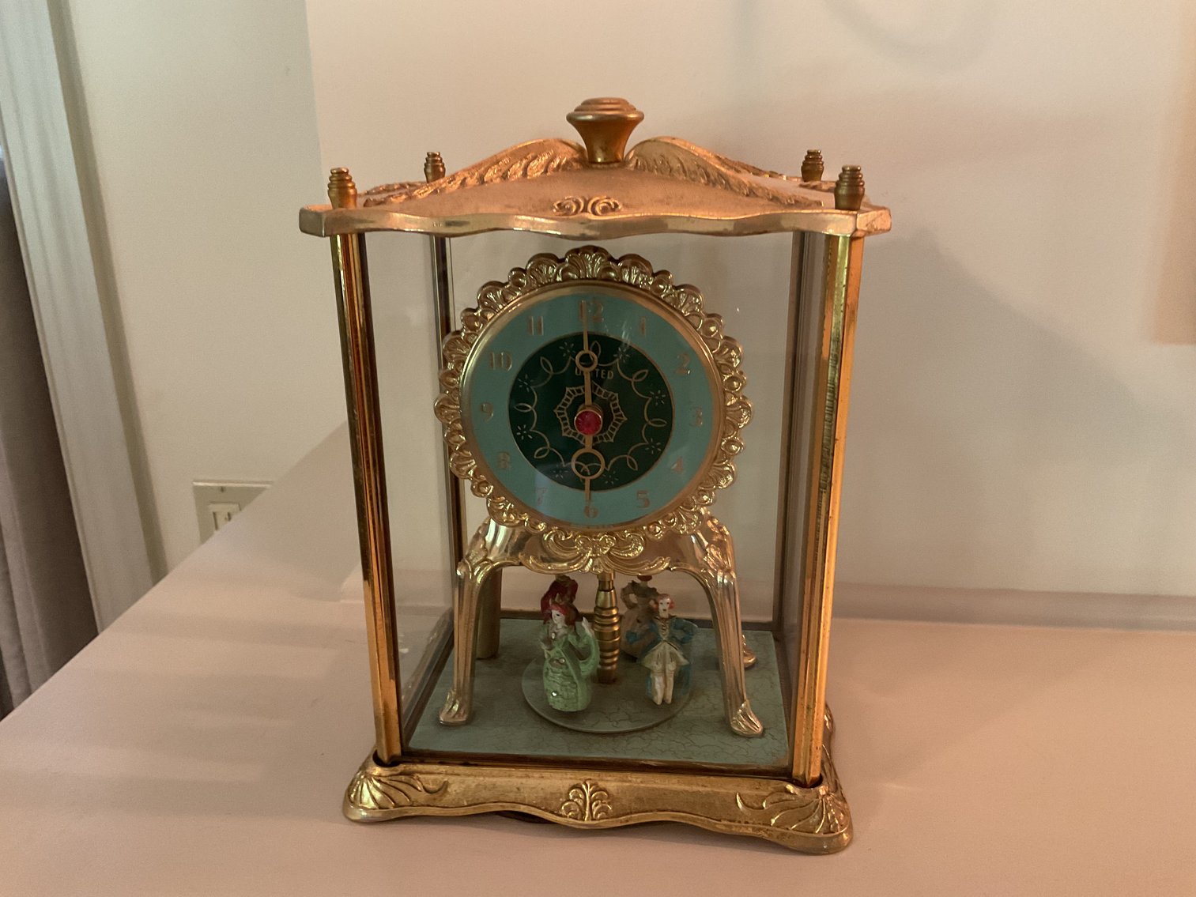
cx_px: 598
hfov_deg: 61.7
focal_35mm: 29
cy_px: 448
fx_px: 1002
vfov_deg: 48.2
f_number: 1.8
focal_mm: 3
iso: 250
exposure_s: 1/60
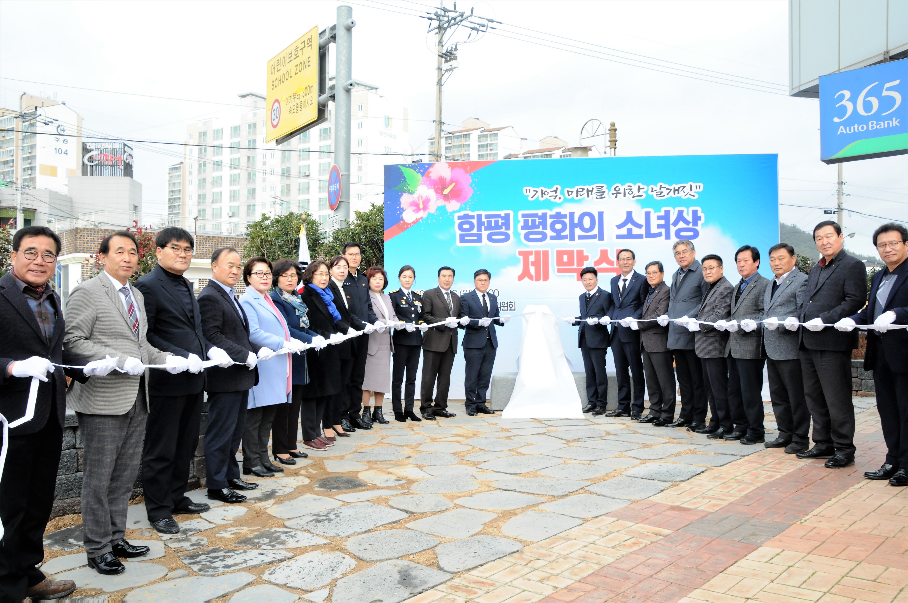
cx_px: 454
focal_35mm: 32
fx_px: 793
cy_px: 302
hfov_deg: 59.6
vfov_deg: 41.6
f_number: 8
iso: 800
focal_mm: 21
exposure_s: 1/250
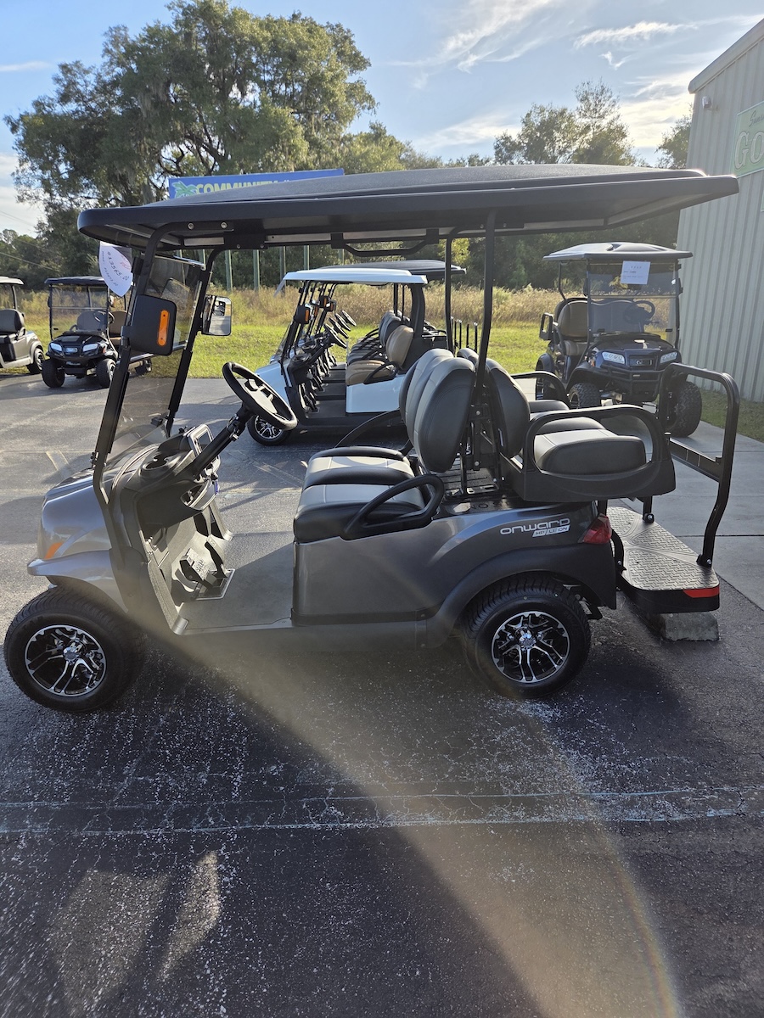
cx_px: 382
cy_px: 509
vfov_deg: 73.9
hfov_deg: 58.9
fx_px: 677
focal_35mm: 23
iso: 80
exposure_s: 1/2650
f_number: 1.8
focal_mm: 5.4
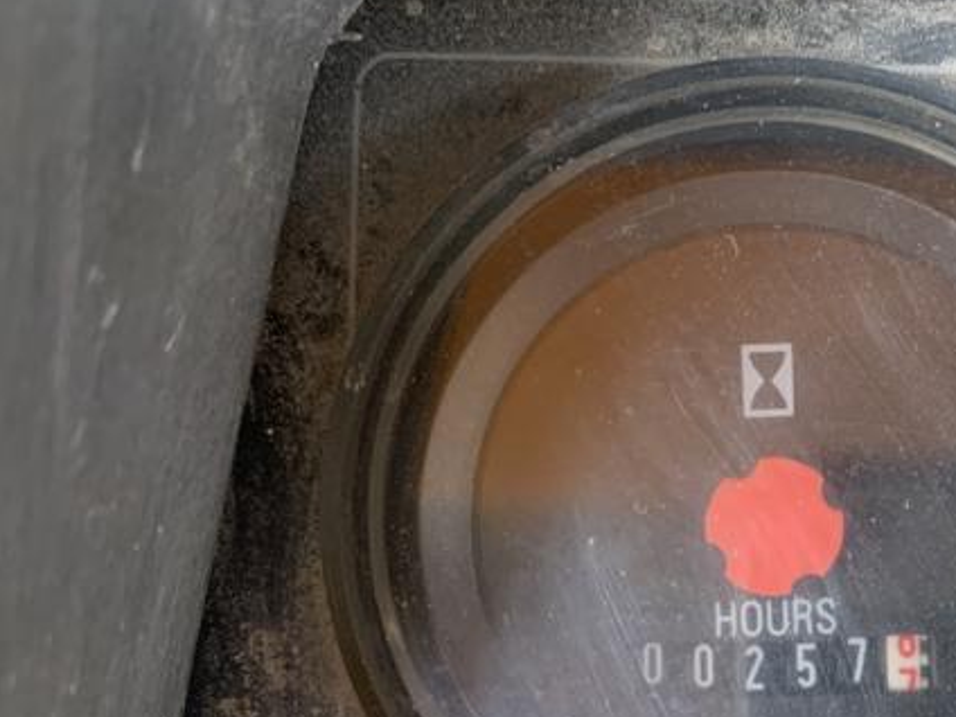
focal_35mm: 49
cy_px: 541
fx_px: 1353
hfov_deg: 36.9
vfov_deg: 29.2
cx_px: 827
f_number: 1.8
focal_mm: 4.25
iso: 100
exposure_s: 1/93
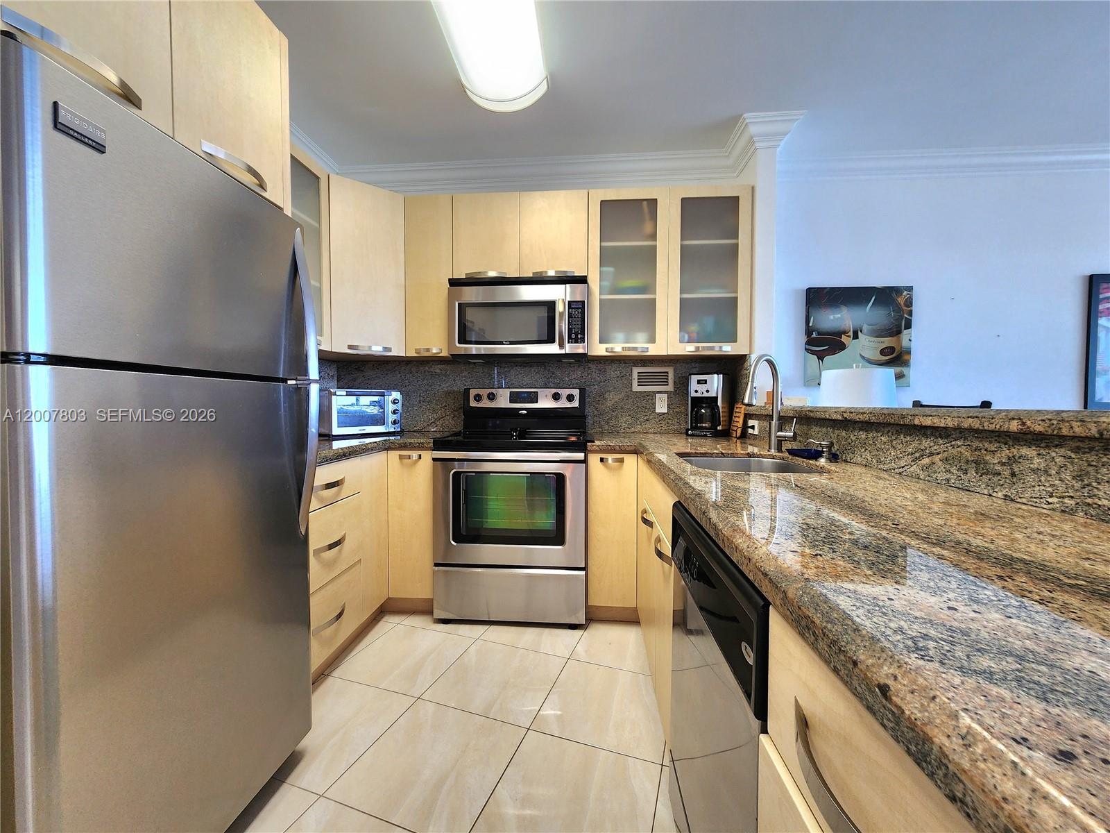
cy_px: 416
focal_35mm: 13
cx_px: 555
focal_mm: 2.2
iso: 160
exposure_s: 1/60.2
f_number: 2.2
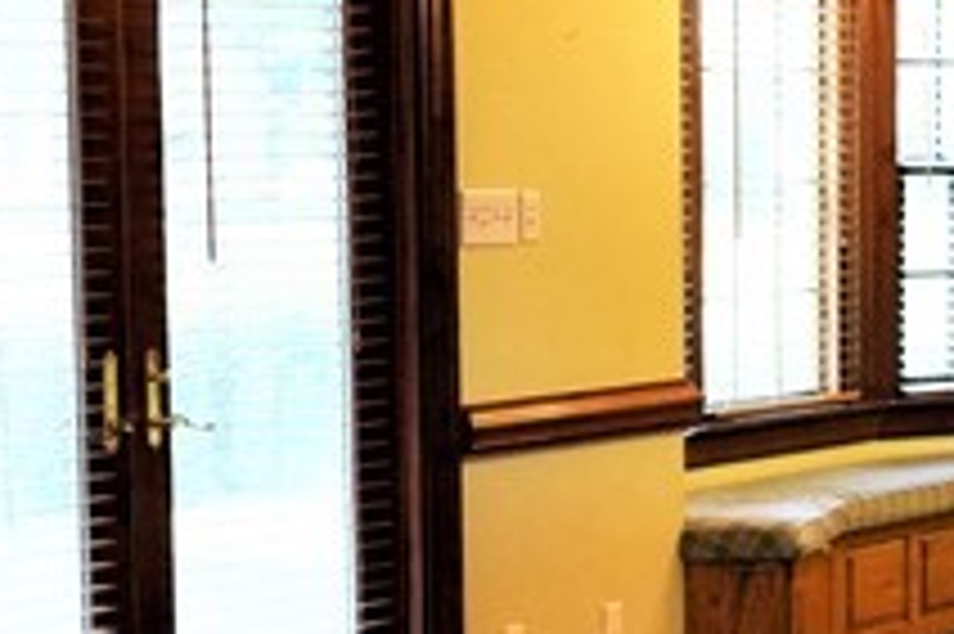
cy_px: 569
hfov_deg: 16.6
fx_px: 3257
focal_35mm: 123
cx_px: 578
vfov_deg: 11.1
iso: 2500
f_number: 4
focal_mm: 24
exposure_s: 1/160
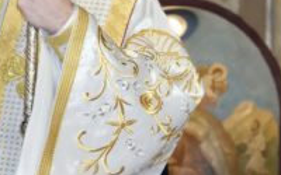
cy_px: 111
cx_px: -243
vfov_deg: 4.1
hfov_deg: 6.4
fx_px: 2466
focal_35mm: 322
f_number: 5.6
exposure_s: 1/125
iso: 3200
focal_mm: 55
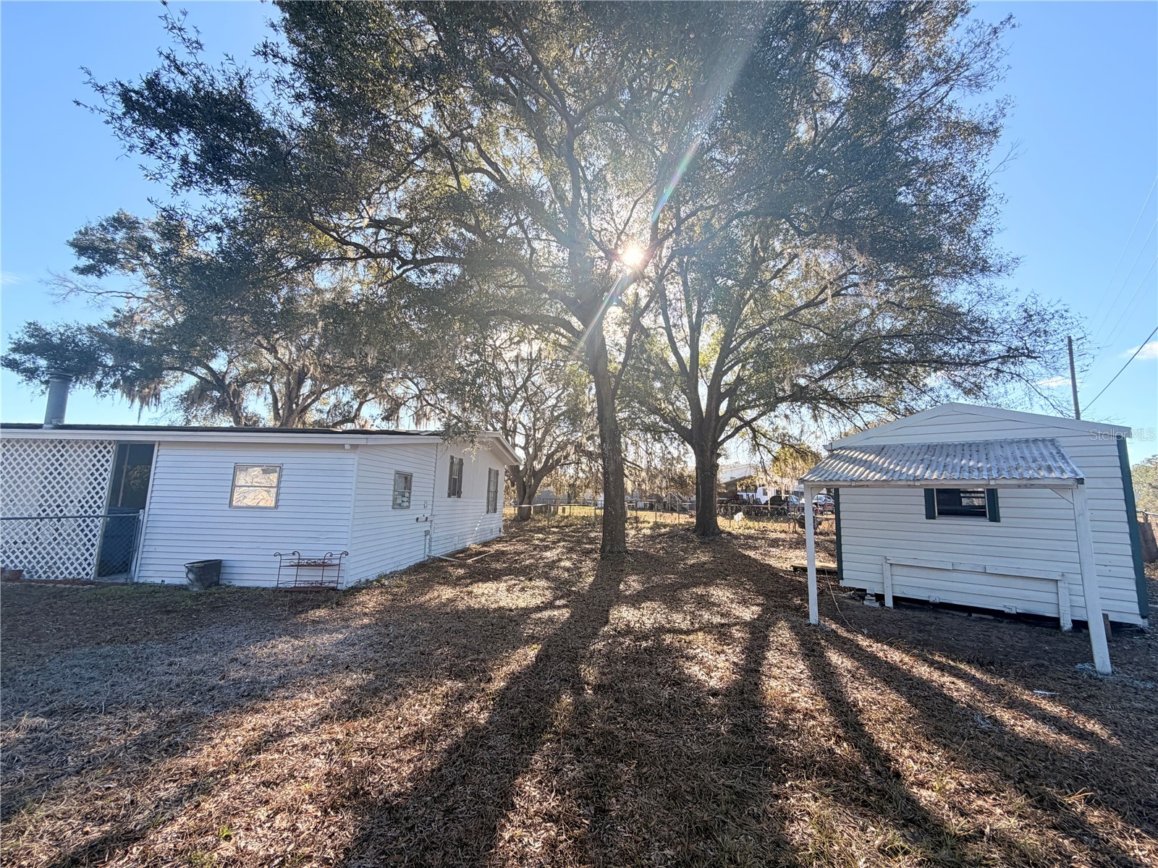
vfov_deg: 85.7
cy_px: 434
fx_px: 468
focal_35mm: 14
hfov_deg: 102.1
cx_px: 579
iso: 50
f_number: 2.2
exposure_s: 1/502
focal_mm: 2.22
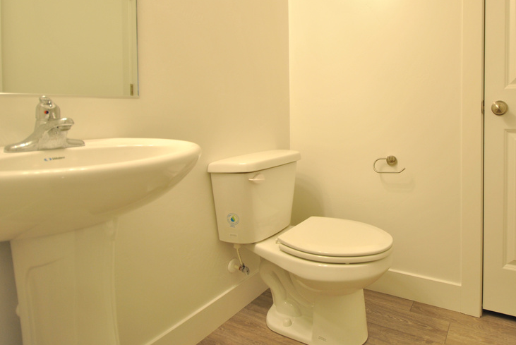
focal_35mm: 21
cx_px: 350
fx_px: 301
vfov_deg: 58.5
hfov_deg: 78.1
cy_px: 120
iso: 200
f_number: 3.5
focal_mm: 10
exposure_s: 1/40
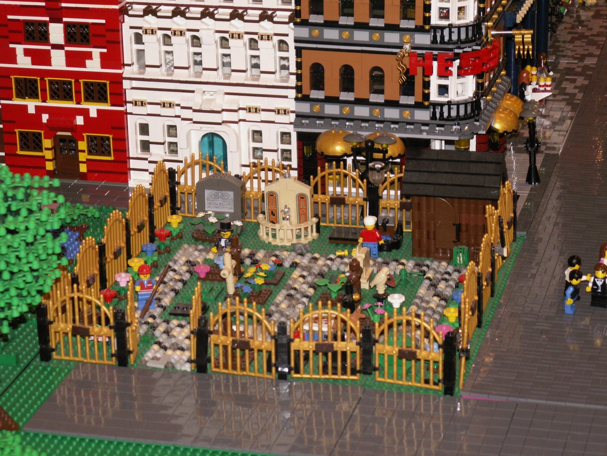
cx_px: 304
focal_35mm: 110
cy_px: 228
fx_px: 1929
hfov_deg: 17.9
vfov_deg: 13.5
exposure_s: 1/50
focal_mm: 17.99
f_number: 3.5
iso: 160
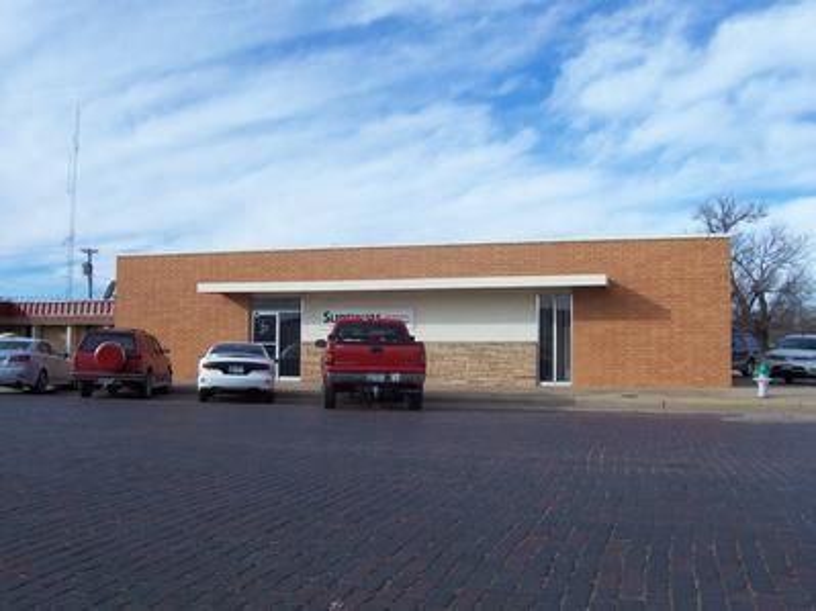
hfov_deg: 54.0
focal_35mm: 34
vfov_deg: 41.8
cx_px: 408
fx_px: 801
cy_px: 306
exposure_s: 1/350
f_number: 5.6
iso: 80
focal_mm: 5.6
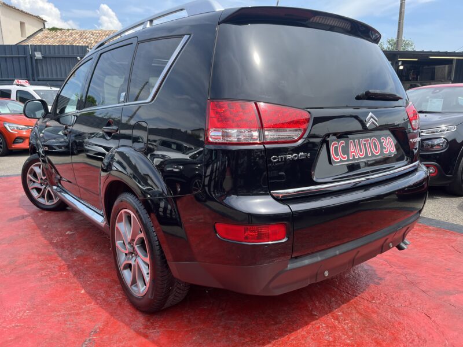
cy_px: 174
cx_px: 232
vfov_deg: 53.1
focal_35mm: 26
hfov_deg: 67.3
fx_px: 348
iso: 50
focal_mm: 5.1
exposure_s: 1/992
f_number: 1.6
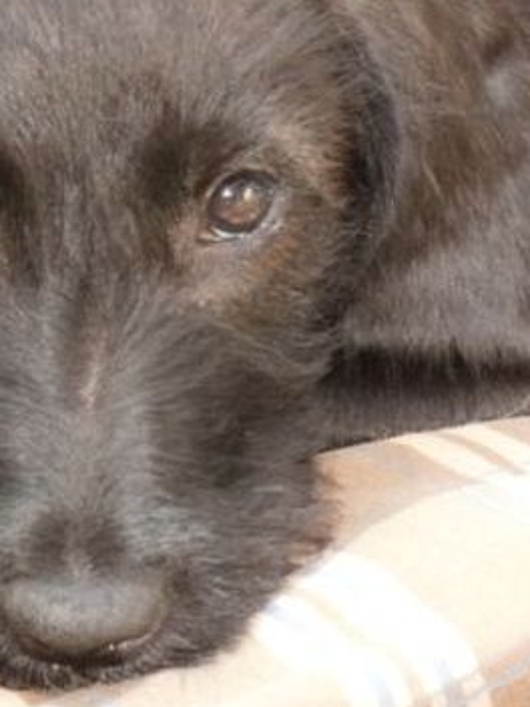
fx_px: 3858
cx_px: 86
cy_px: 330
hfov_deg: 7.8
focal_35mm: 189
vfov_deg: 10.5
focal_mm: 21.2
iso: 200
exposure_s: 1/80
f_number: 5.3
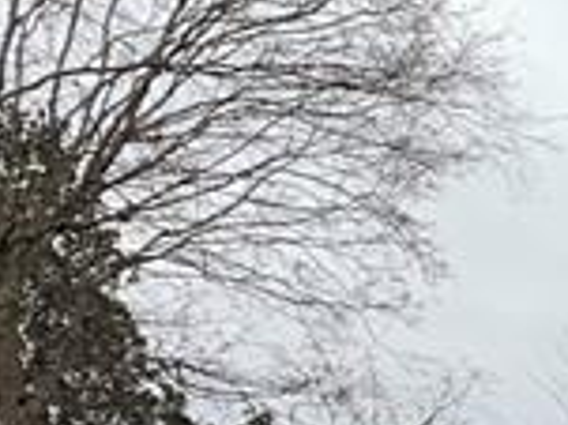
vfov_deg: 7.8
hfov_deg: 9.6
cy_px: 1064
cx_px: 1490
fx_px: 2886
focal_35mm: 176
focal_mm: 4.25
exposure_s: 1/137
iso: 25
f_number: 1.8
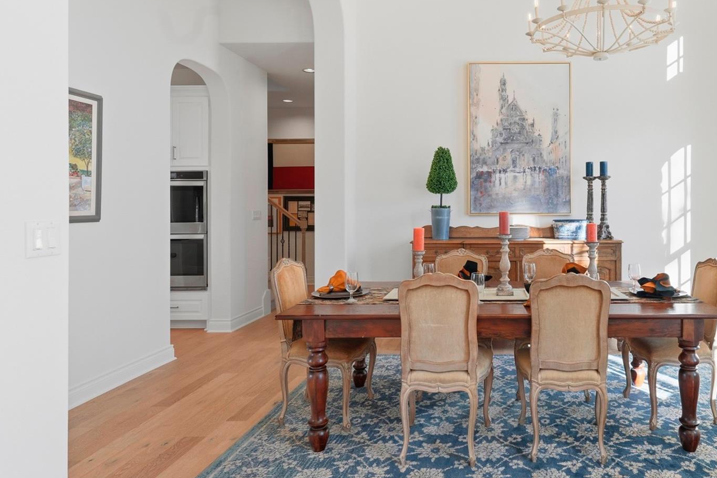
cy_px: 208
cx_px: 492
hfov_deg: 69.5
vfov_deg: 51.6
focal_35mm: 25
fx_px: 493
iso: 640
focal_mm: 16.5
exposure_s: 1/250
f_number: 9
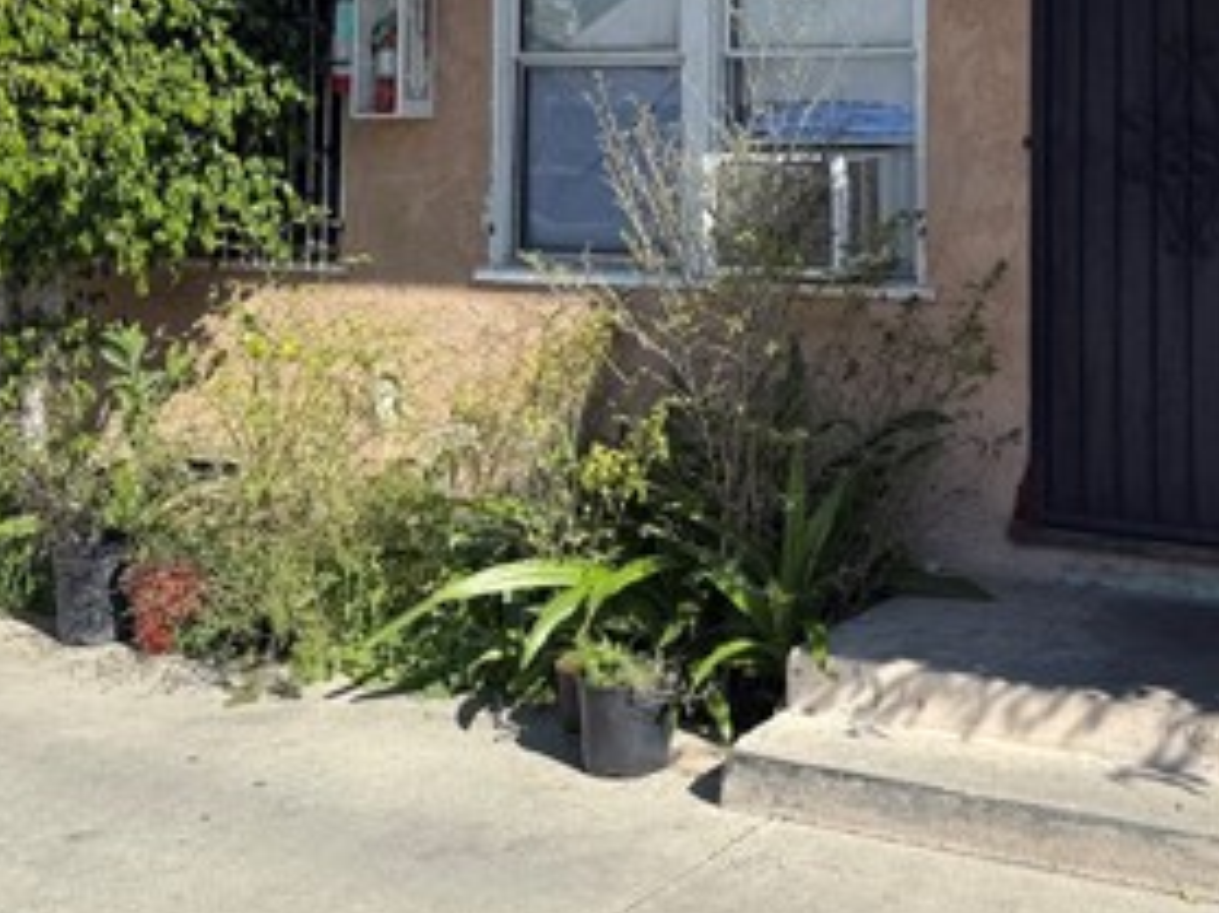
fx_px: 1936
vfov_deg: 25.4
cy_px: 31
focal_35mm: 55
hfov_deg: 34.1
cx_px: 944
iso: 80
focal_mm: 6.76
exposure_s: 1/2525
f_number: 1.78
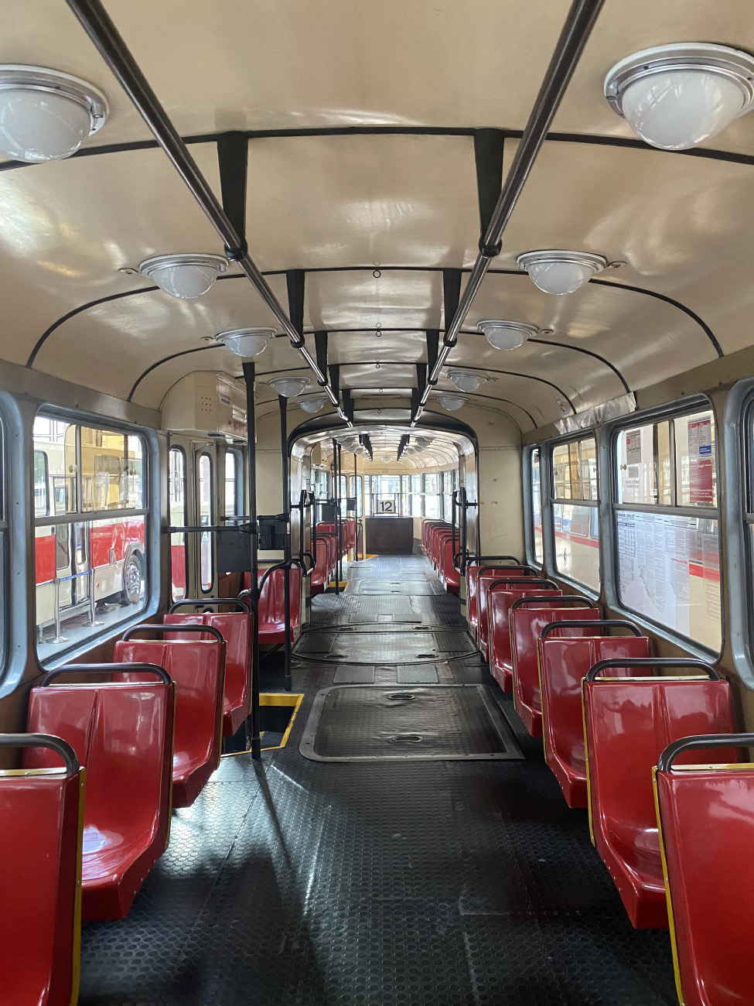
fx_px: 755
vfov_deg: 67.3
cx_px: 377
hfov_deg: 53.1
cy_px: 503
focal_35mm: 26
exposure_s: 1/60
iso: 320
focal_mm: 4.25
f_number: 1.8
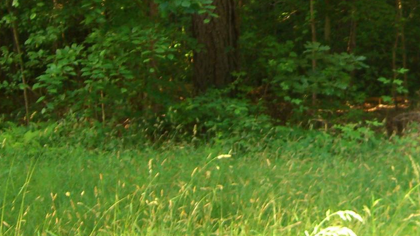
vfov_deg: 11.8
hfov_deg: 20.9
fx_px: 1125
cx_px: 347
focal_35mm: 101
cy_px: -15
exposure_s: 1/60
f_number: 2.8
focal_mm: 7.9
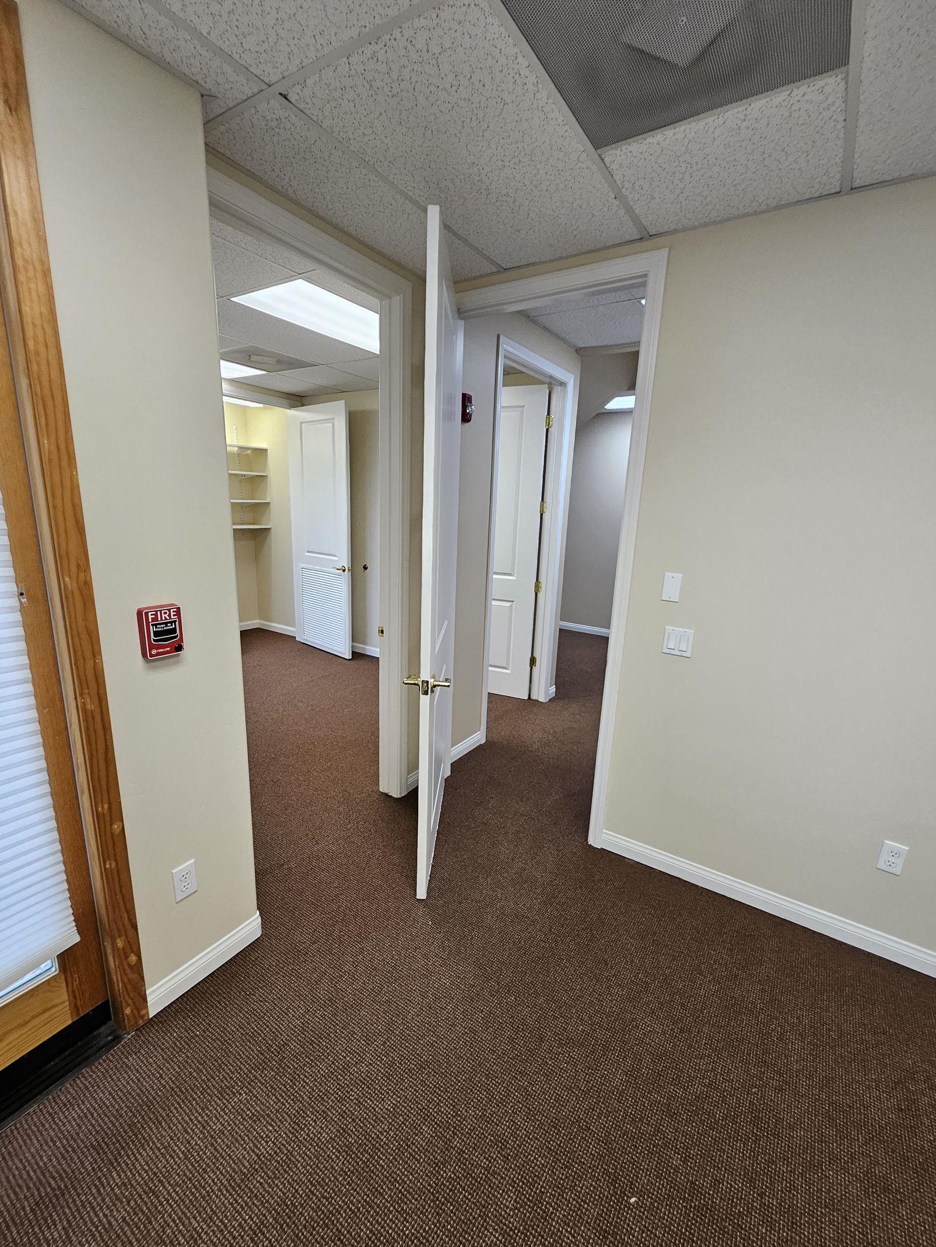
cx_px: 478
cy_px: 638
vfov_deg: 102.0
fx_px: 505
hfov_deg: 85.7
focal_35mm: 14
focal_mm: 1.74
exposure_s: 1/60
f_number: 2.2
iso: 80
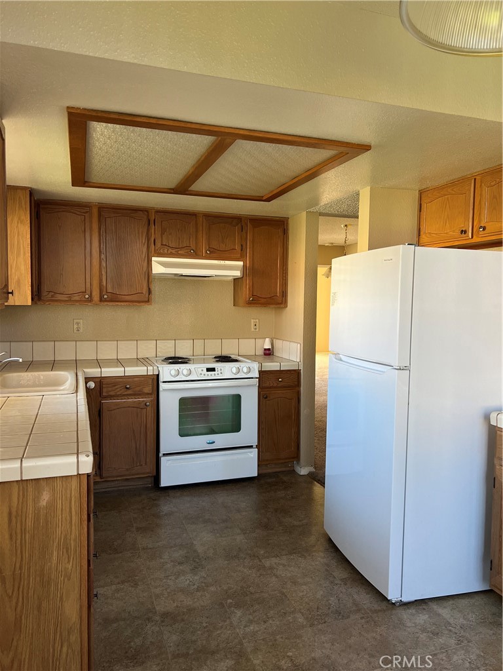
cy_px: 336
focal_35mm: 26
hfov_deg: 53.1
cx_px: 252
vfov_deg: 67.3
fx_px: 504
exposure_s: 1/106
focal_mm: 5.7
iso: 125
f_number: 1.5
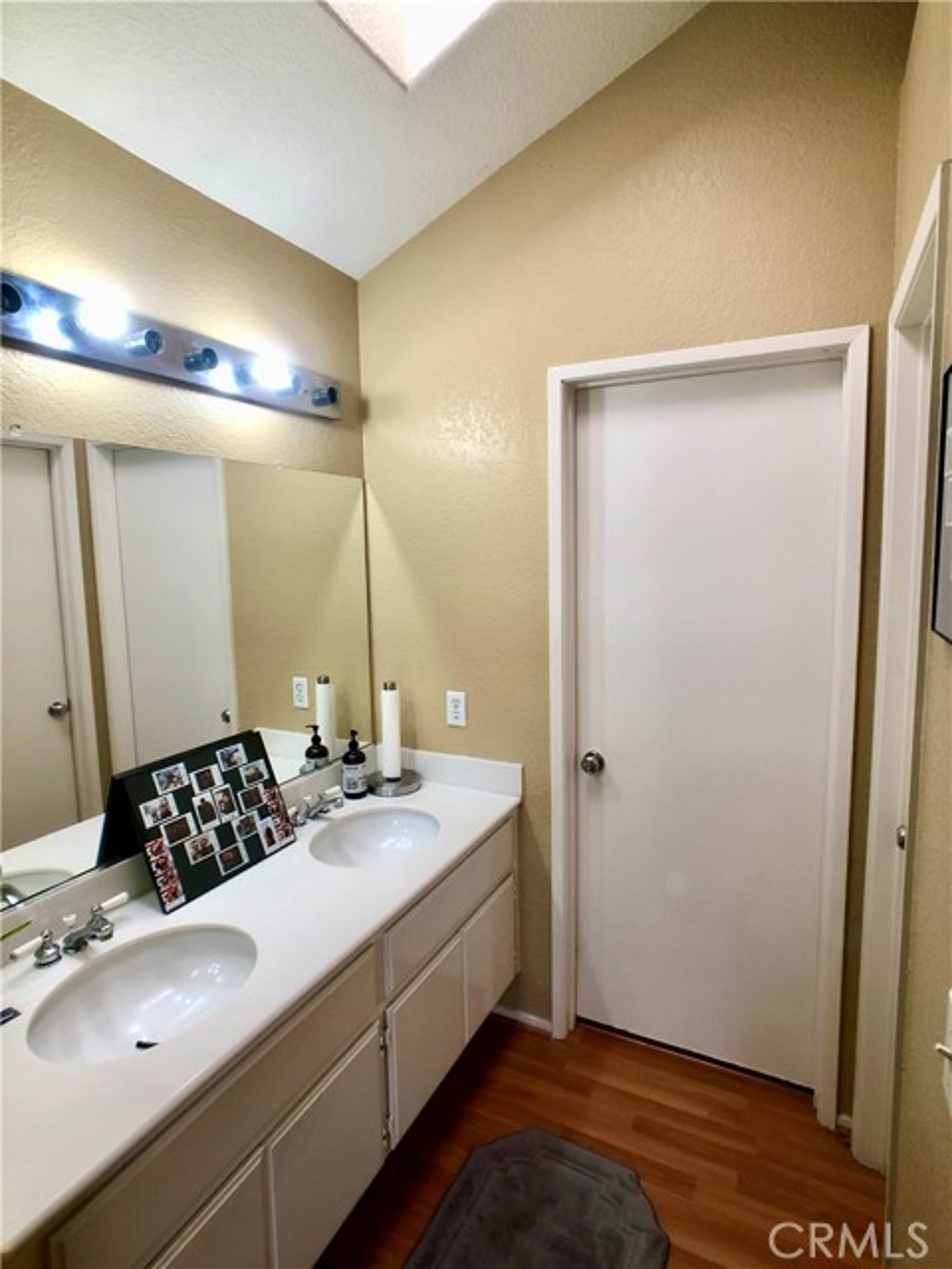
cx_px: 476
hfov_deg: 49.7
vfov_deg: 63.4
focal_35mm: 28
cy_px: 634
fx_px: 1027
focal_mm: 4
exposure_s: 1/30
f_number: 1.8
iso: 32
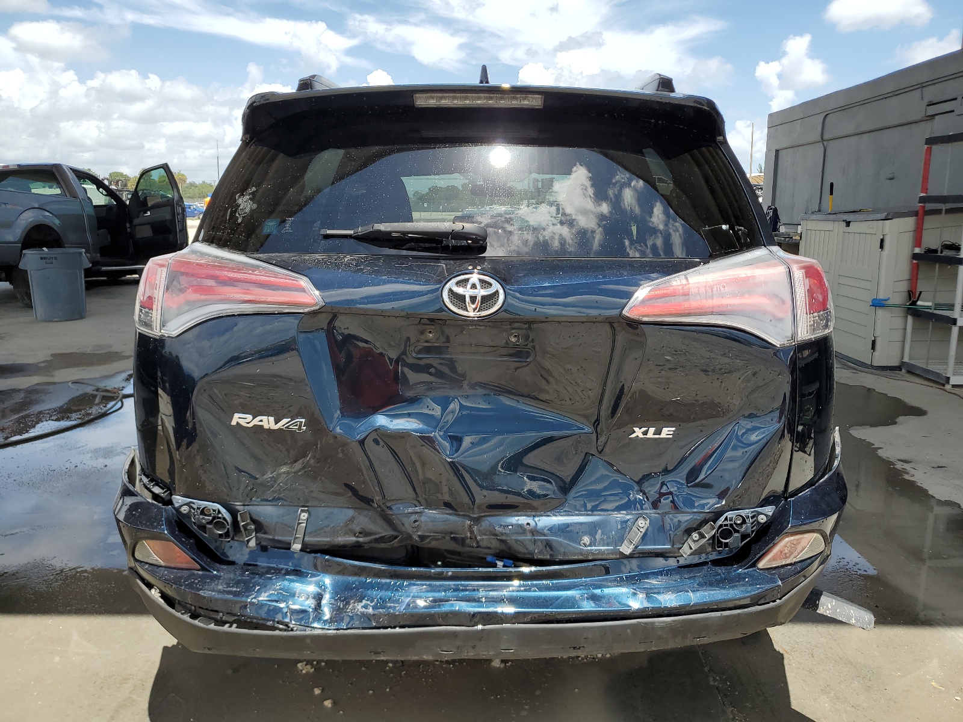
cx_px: 482
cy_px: 361
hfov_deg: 67.3
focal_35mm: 26
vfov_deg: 53.1
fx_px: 723
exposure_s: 1/2500
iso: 50
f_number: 1.5
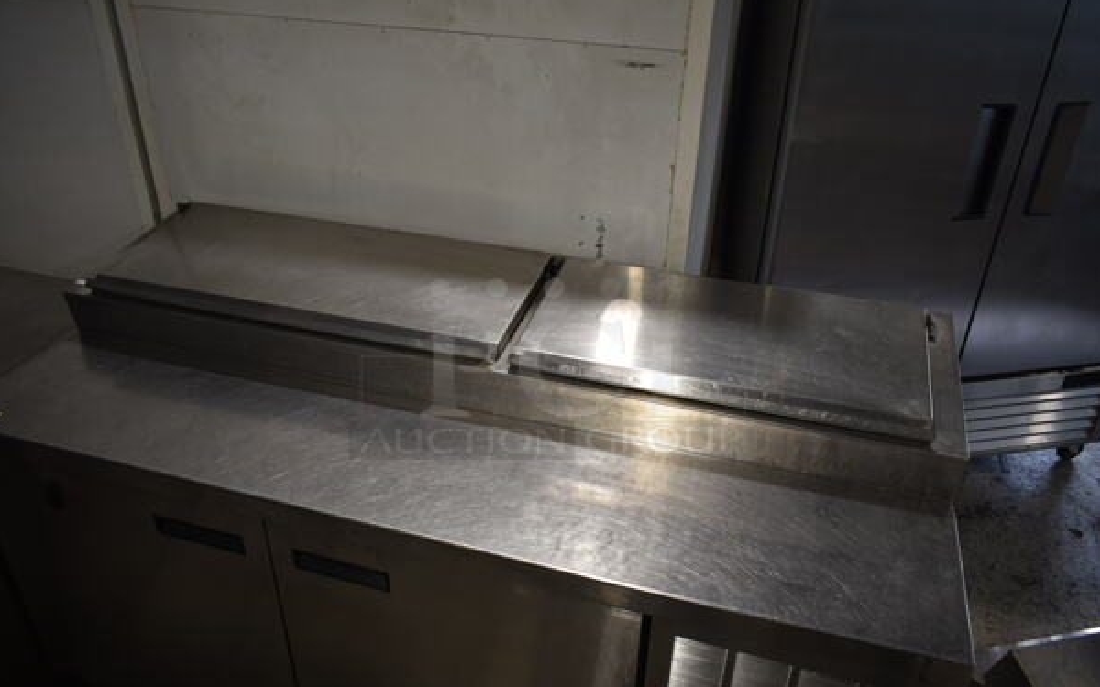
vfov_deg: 44.5
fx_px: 839
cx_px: 554
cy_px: 363
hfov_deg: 66.5
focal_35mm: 28
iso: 140
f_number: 3.5
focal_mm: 18
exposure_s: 1/30
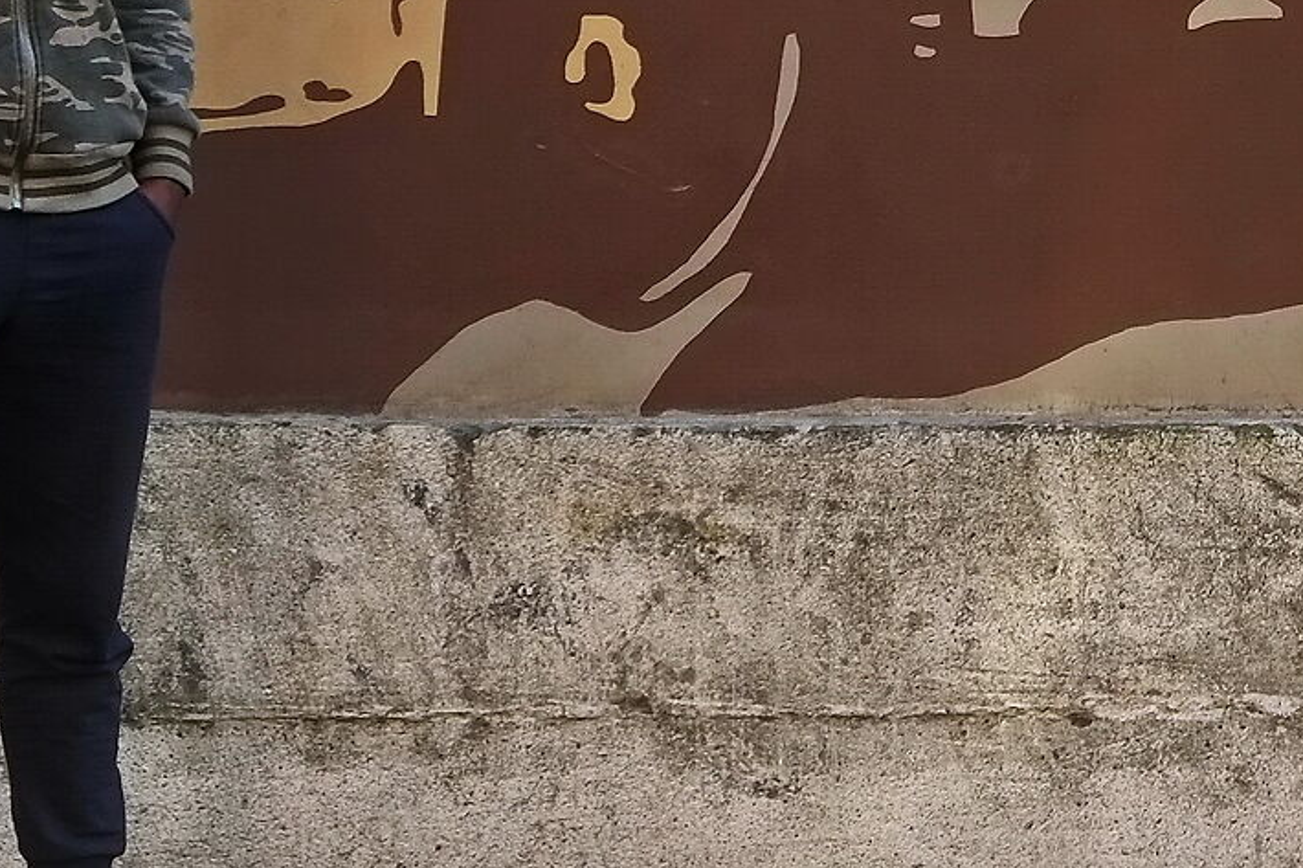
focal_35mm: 257
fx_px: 9299
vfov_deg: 5.3
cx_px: 1444
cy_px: -433
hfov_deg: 8.0
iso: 320
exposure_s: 1/100
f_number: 7.1
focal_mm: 50.5
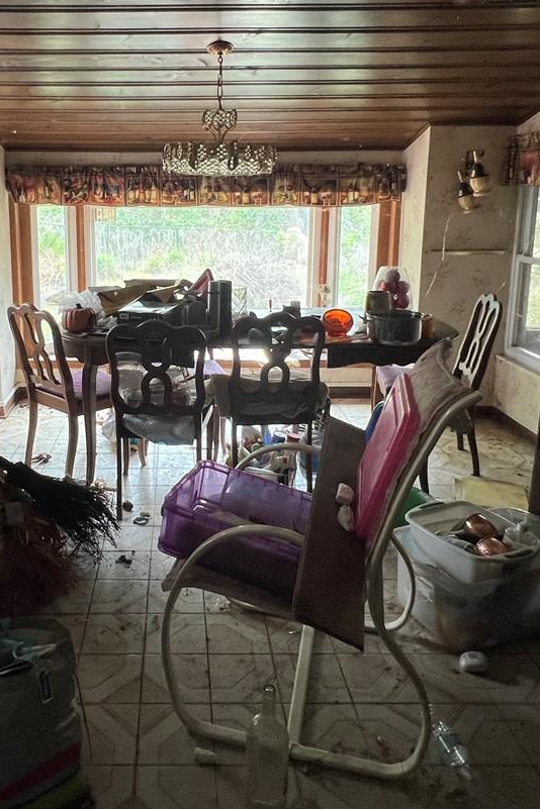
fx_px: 607
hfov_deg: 47.1
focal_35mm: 27
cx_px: 175
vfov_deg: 66.6
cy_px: 314
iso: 125
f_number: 1.8
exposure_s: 1/99
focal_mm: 1.57
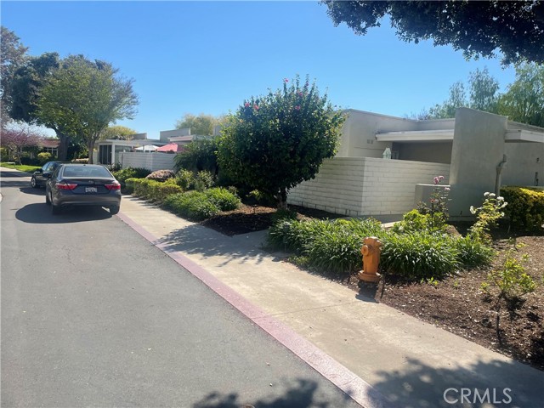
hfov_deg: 67.3
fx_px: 409
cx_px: 272
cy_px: 204
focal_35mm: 26
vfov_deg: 53.1
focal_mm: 4.2
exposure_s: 1/3731
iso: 32
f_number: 1.6
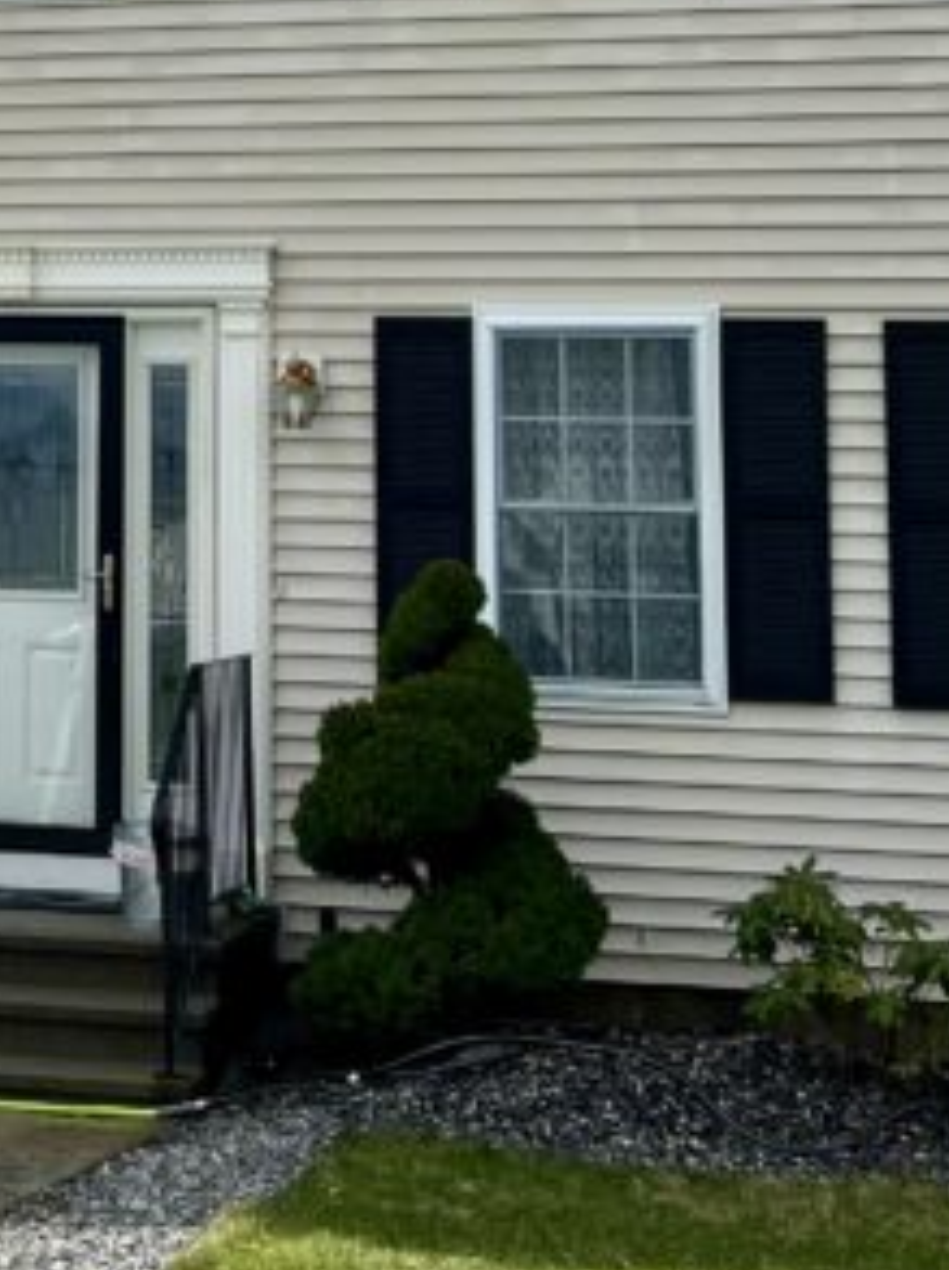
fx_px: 3334
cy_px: 74
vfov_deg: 21.0
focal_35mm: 91
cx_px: -173
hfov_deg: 15.6
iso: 50
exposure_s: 1/10309
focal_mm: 5.7
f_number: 1.5
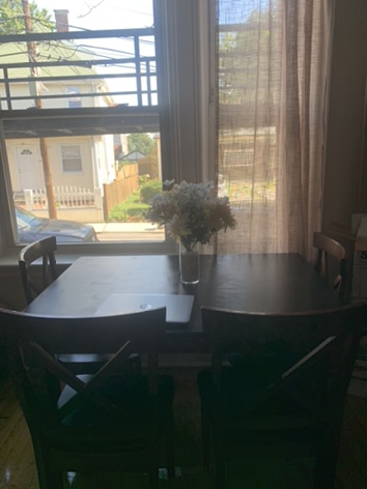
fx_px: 368
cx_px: 184
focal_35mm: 26
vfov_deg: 67.3
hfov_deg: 53.1
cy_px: 244
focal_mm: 4.25
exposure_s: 1/121
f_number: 1.8
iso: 40
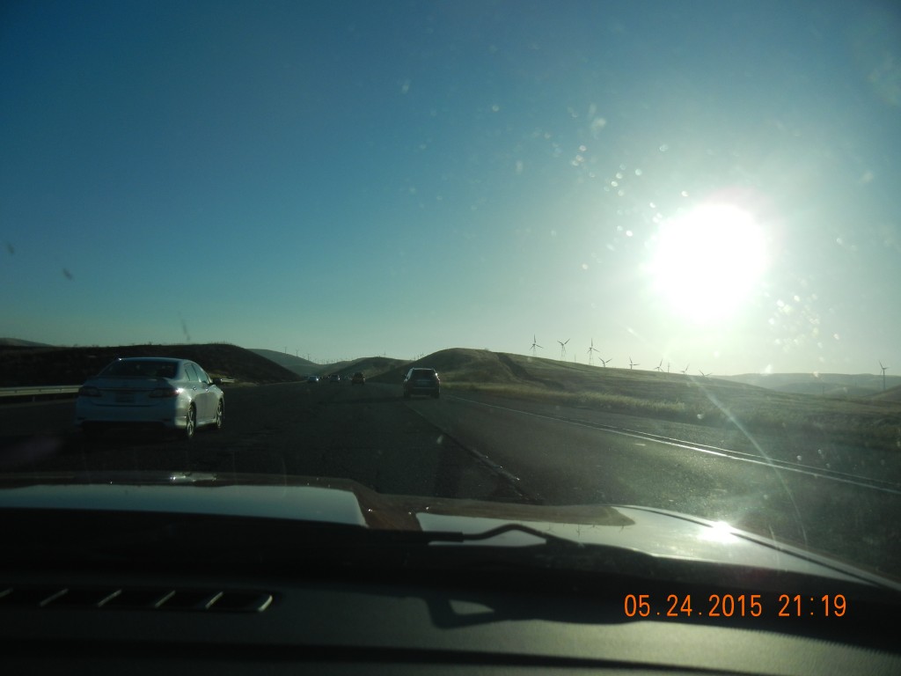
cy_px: 338
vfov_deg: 46.8
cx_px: 450
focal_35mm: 30
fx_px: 781
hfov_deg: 60.0
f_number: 7
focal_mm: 5.4
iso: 160
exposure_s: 1/1142
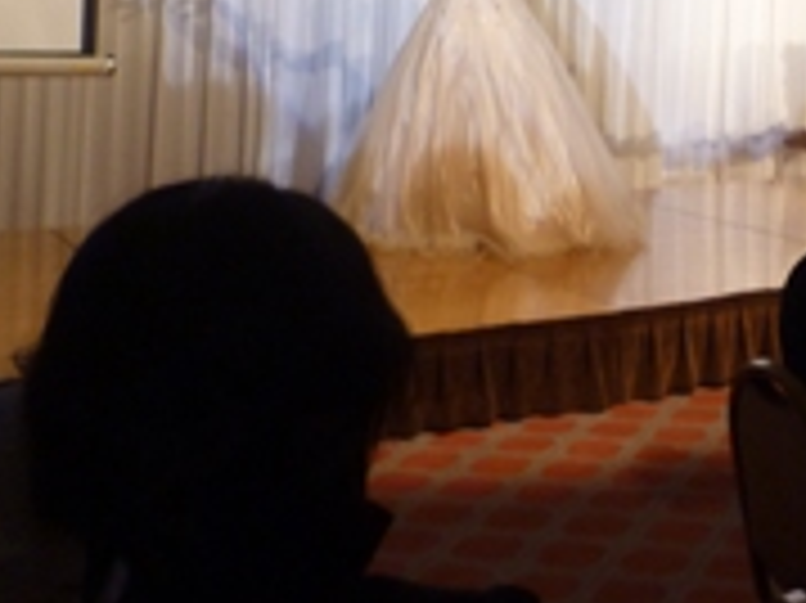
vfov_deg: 20.8
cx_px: 869
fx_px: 1559
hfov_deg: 26.8
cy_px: -72
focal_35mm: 67
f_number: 2.8
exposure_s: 1/30
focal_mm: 4.4
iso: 160
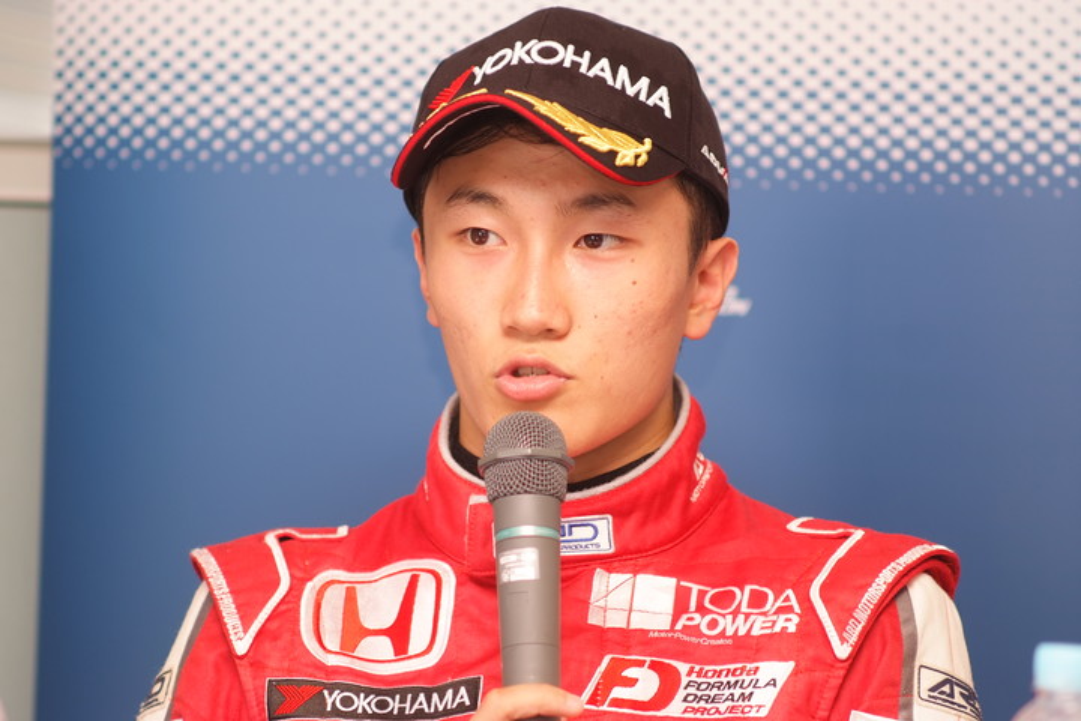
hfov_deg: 13.0
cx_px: 540
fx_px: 4744
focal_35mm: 158
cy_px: 360
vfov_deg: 8.7
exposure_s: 1/125
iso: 200
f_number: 2.5
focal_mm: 105
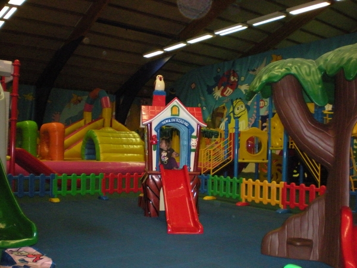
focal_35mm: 38
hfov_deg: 49.0
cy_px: 134
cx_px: 178
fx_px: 392
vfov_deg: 37.7
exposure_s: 1/60
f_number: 3.1
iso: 800
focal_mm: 6.3
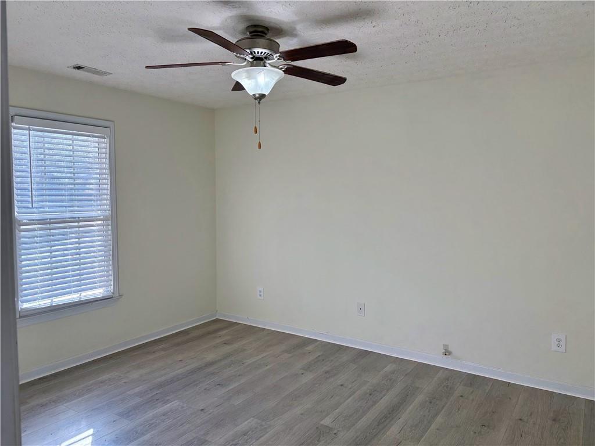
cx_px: 298
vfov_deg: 53.1
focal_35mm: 26
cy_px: 223
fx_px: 447
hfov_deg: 67.3
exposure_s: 1/355
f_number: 1.6
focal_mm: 5.96
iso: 64
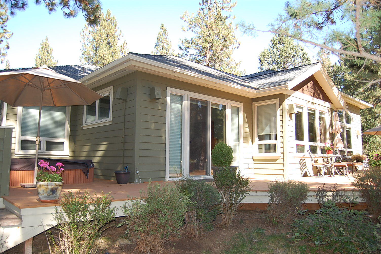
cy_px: 127
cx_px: 190
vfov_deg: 47.8
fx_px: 285
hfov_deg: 67.4
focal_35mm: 27
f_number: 4
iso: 400
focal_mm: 18
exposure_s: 1/500
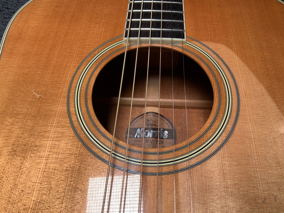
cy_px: 106
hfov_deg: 61.7
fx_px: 238
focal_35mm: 29
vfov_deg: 48.2
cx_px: 142
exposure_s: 1/104
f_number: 1.8
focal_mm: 3
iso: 25
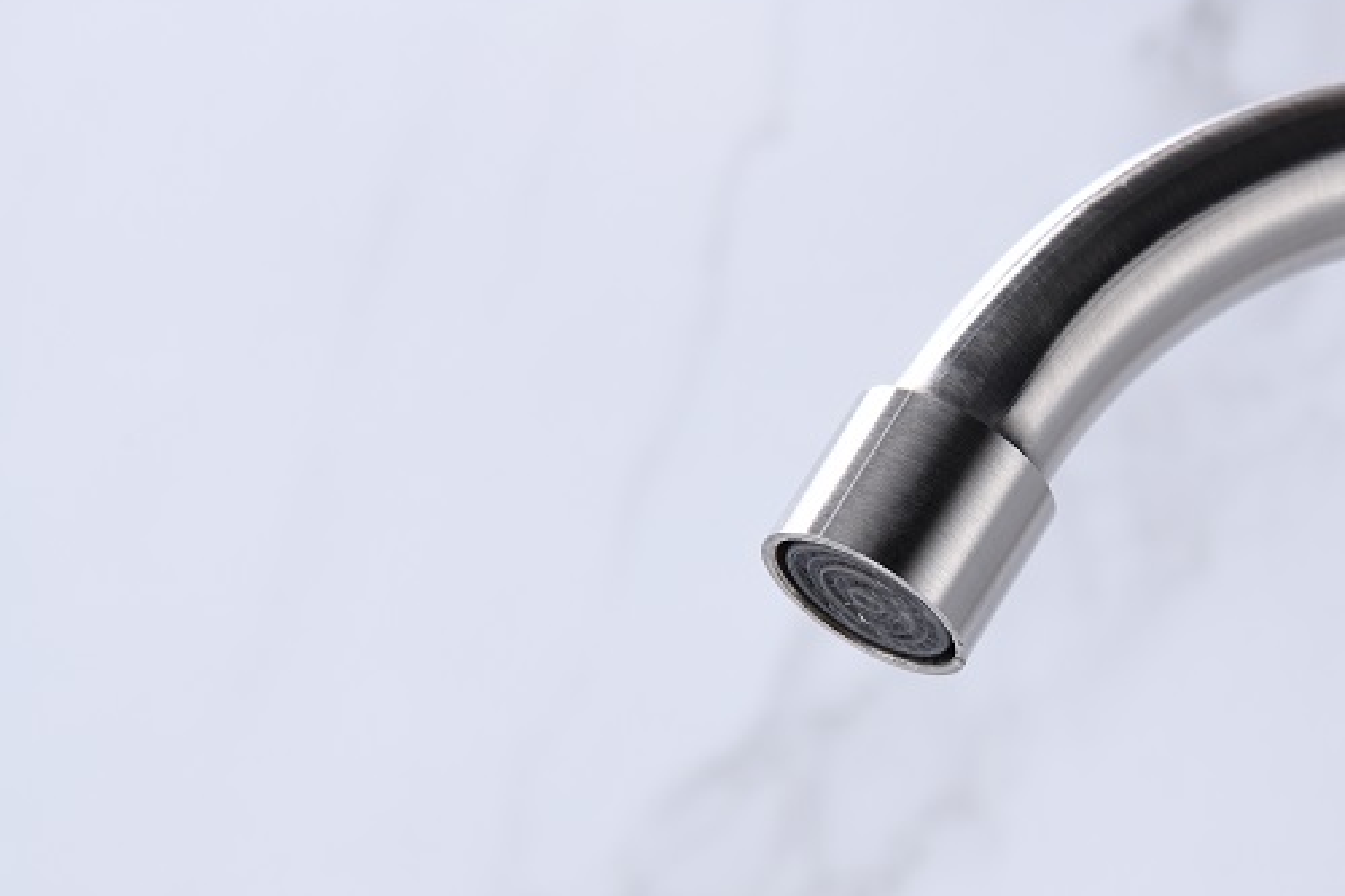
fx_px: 3921
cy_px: 589
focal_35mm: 105
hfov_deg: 19.4
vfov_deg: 13.0
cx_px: 955
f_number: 10
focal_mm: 70
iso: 100
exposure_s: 1/100
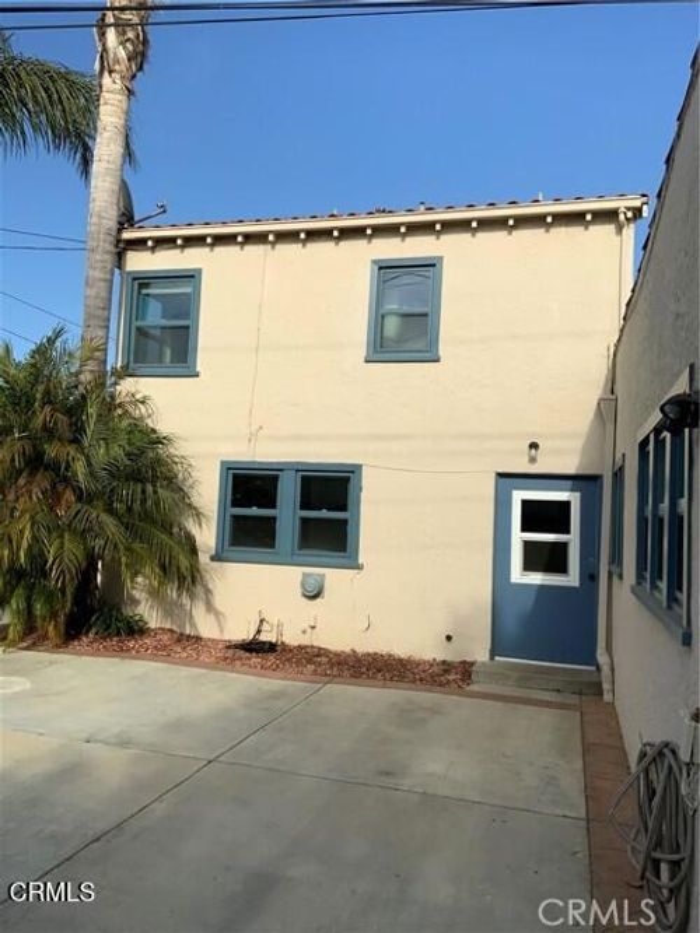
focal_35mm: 29
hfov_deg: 48.2
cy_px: 466
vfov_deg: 61.7
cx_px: 350
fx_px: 782
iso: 20
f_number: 1.8
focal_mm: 3
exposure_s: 1/2801
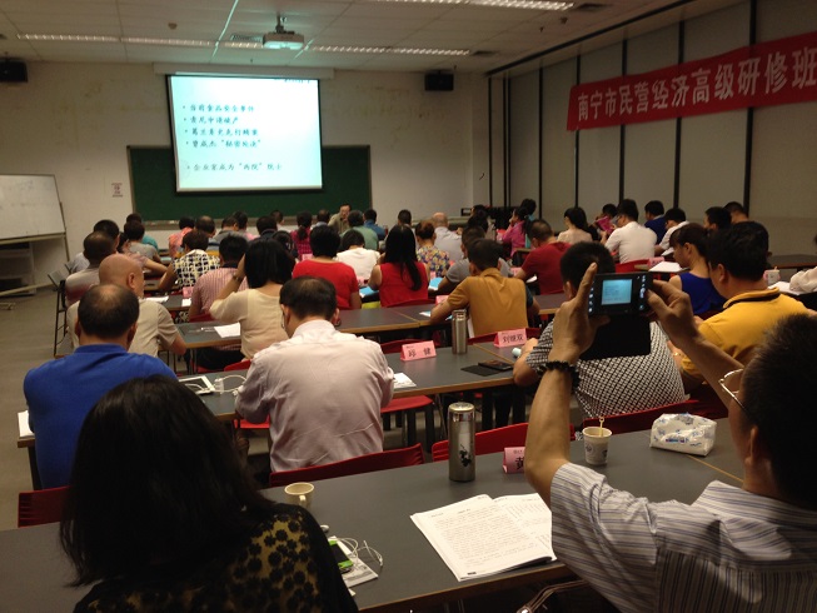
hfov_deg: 55.3
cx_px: 408
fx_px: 779
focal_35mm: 33
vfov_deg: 43.0
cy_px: 306
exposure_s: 1/20
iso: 80
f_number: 2.4
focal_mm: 4.12
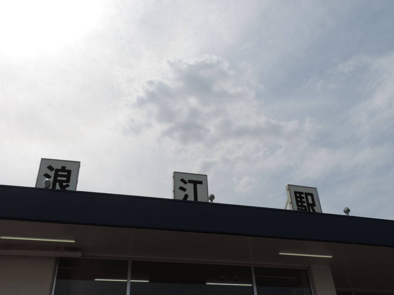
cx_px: 197
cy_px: 148
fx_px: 376
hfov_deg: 55.4
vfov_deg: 42.9
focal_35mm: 33
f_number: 4.5
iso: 80
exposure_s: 1/1250
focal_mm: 5.8
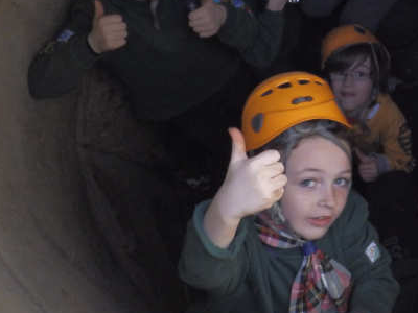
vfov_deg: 18.3
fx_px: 966
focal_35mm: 80
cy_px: 68
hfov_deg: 23.1
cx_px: 450
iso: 320
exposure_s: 1/40
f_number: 3.7
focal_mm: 5.7
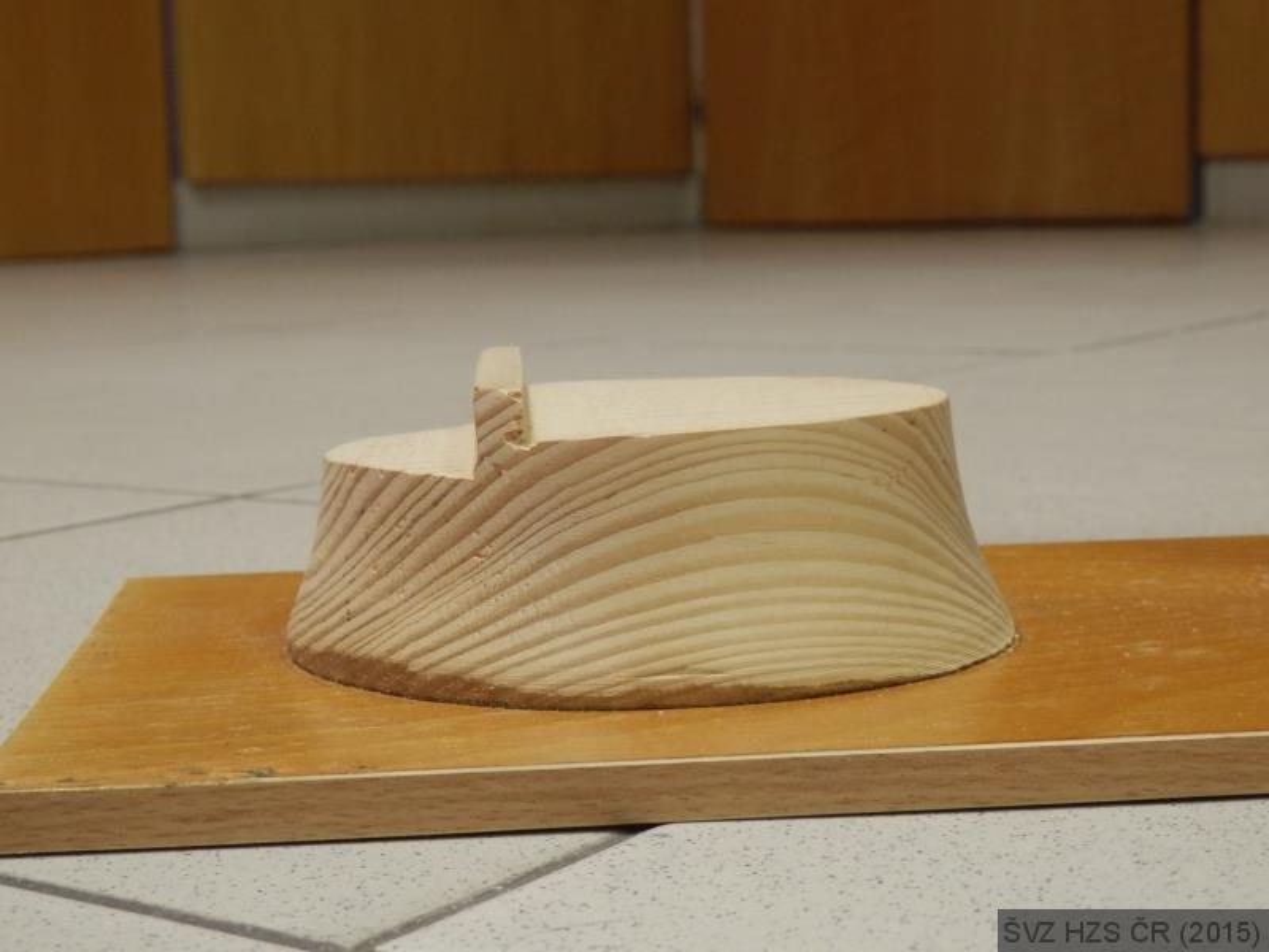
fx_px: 2200
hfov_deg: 32.2
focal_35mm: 60
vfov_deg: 24.4
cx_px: 634
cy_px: 476
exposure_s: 1/13
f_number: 4.2
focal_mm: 10.8
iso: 400
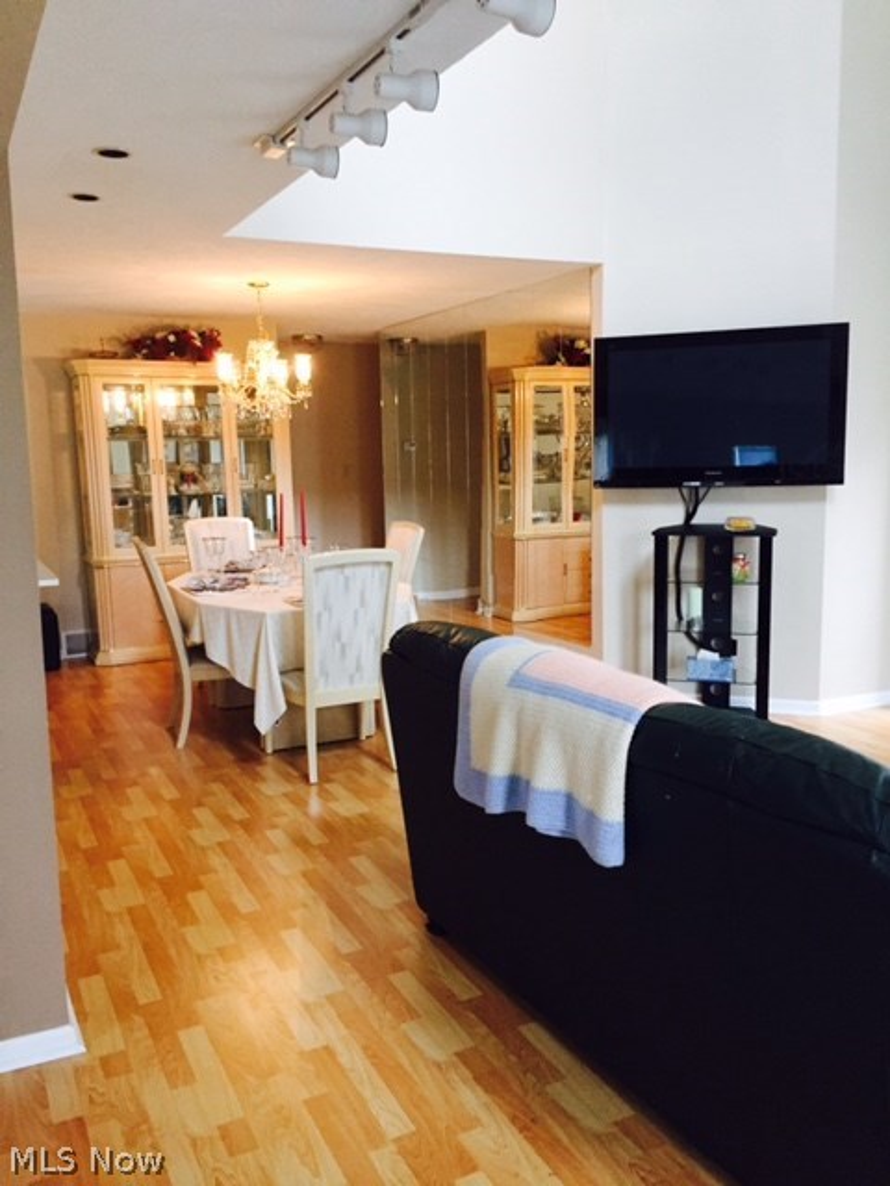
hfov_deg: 48.2
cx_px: 445
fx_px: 994
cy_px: 593
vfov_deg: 61.7
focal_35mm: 29
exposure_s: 1/30
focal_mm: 4.15
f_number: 2.2
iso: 160
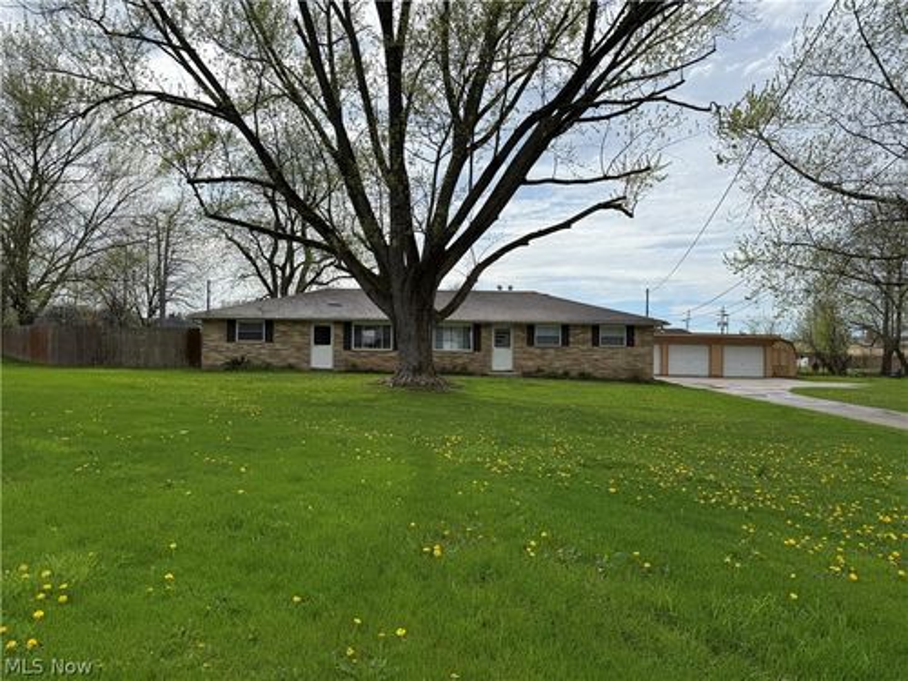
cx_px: 454
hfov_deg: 71.6
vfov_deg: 56.8
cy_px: 340
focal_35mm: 24
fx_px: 630
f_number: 1.78
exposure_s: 1/7353
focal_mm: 6.76
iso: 80
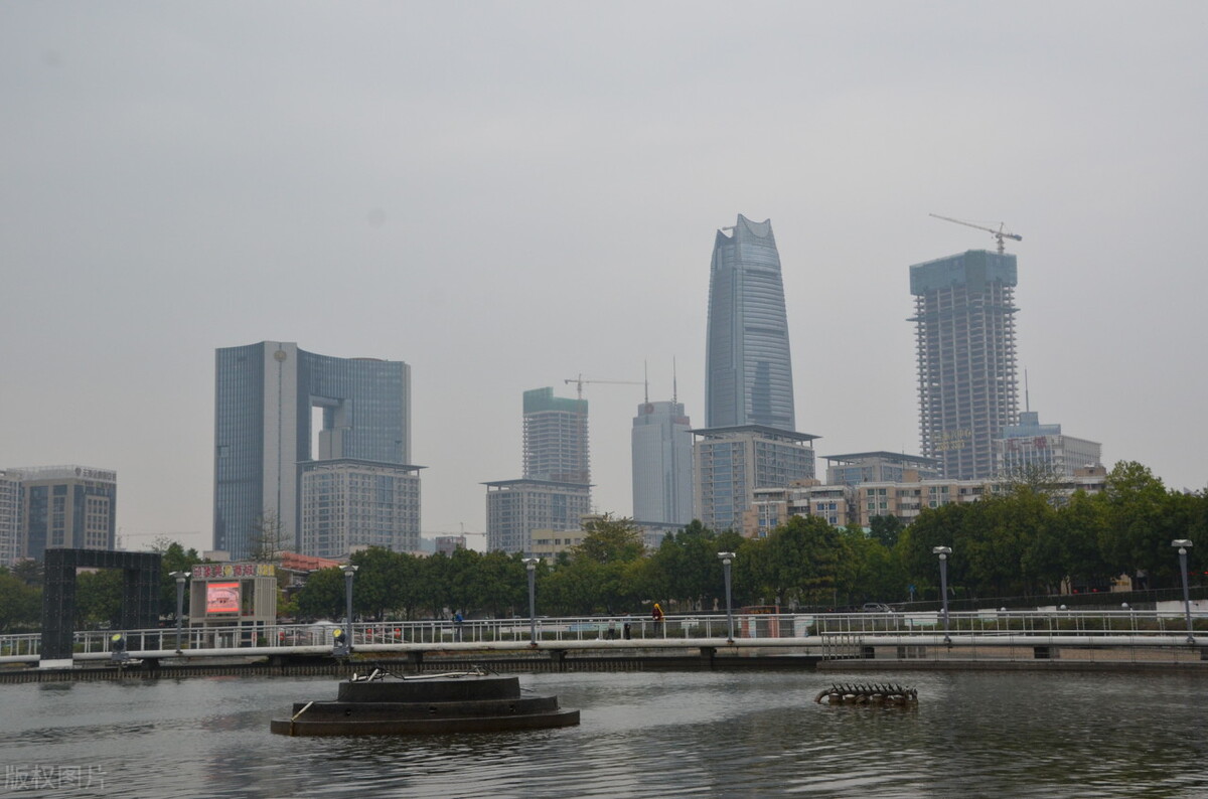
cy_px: 400
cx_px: 604
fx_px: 1757
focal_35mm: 52
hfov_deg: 37.9
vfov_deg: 25.6
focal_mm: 35
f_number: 8
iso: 800
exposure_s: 1/250
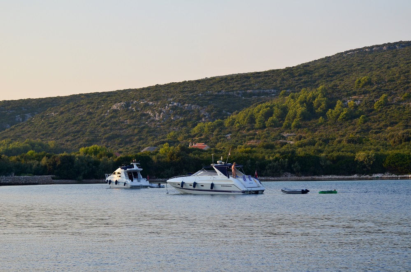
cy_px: 136
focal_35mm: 105
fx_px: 1196
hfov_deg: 19.5
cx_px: 206
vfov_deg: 13.0
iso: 400
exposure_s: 1/1250
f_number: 4.5
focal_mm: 70
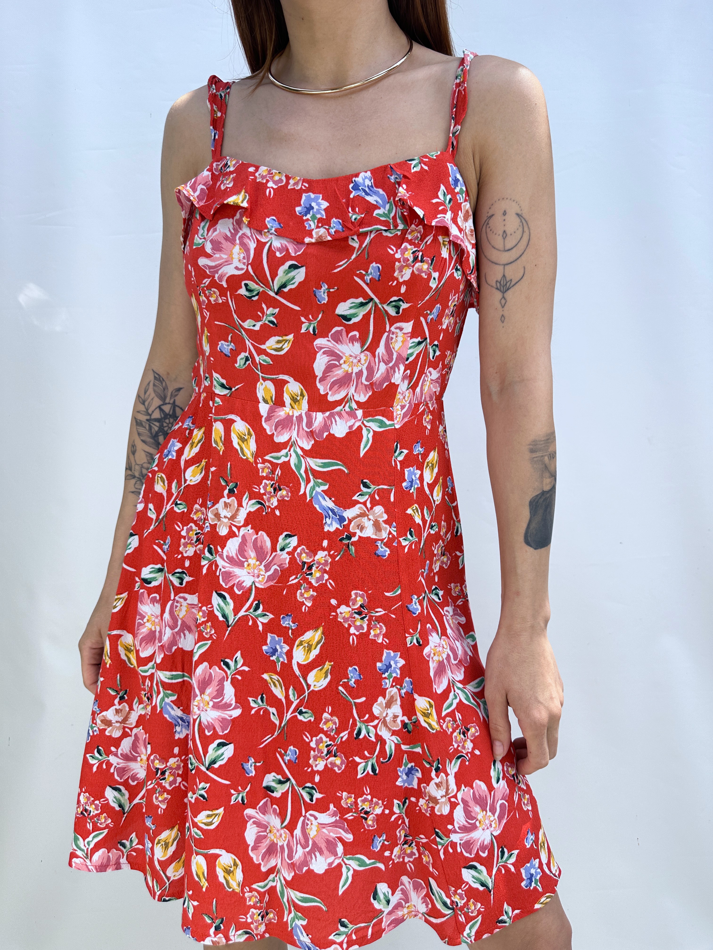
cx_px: 356
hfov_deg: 56.8
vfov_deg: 71.6
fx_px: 659
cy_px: 475
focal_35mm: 24
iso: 80
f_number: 1.78
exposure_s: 1/541
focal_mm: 6.86
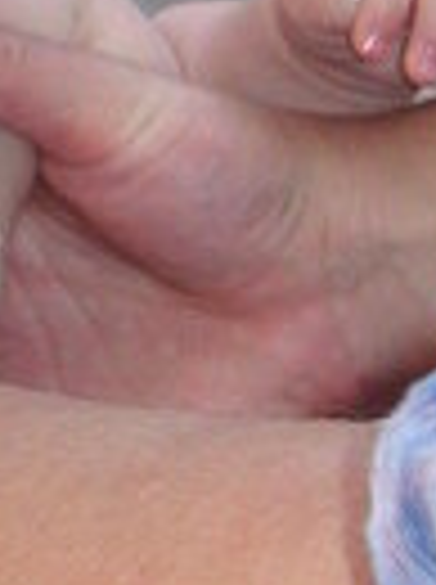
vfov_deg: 8.6
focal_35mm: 228
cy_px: -72
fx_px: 3842
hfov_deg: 6.3
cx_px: -382
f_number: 2.8
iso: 80
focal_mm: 6.1
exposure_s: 1/1000
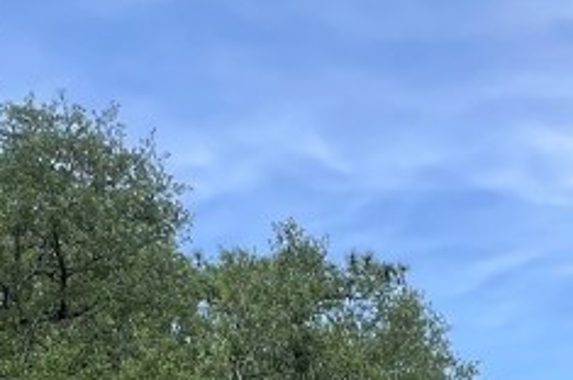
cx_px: 395
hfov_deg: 33.6
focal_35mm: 59
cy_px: 758
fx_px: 938
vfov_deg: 17.0
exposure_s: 1/380
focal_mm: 1.57
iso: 32
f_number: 1.8
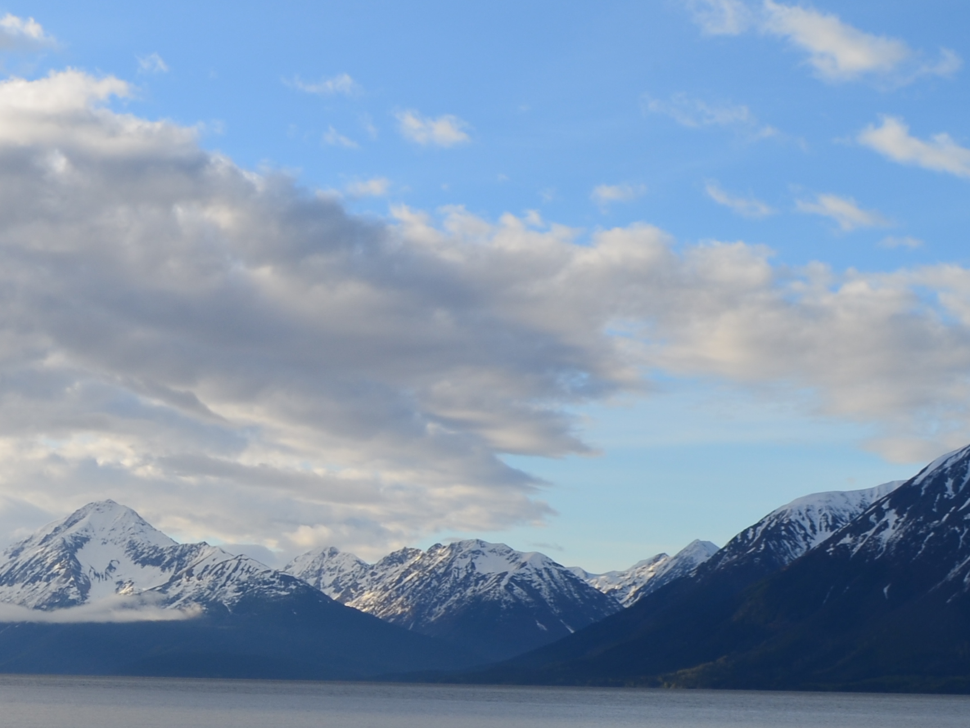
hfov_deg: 25.7
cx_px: 137
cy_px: 561
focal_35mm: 74
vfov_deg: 19.7
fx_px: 2074
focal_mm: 18
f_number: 11
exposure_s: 1/160
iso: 100
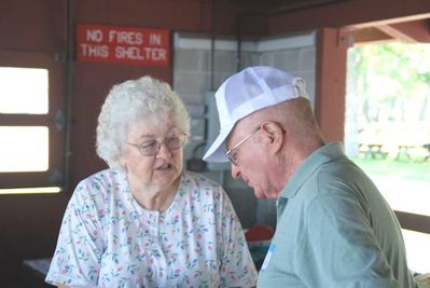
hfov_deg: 27.0
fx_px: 897
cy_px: 144
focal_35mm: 75
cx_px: 215
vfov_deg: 18.2
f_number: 5
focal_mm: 50
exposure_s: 1/20
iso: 100
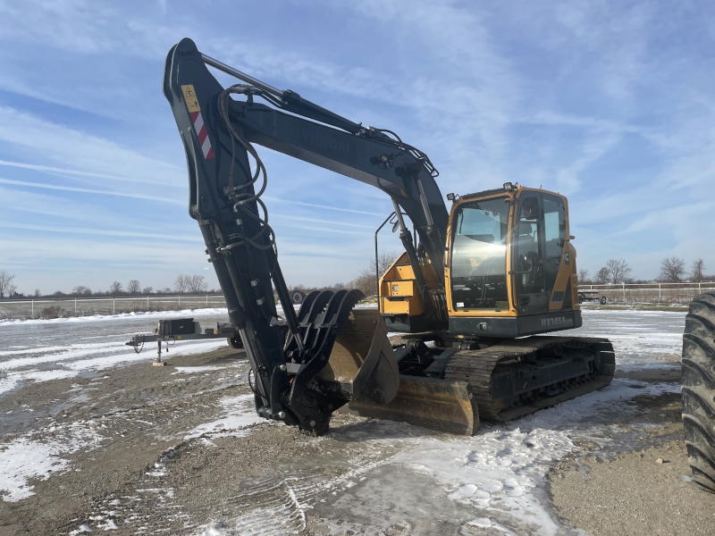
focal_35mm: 26
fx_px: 537
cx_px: 358
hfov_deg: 67.3
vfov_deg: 53.1
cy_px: 268
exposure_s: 1/4464
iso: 32
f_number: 1.6
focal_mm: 4.2
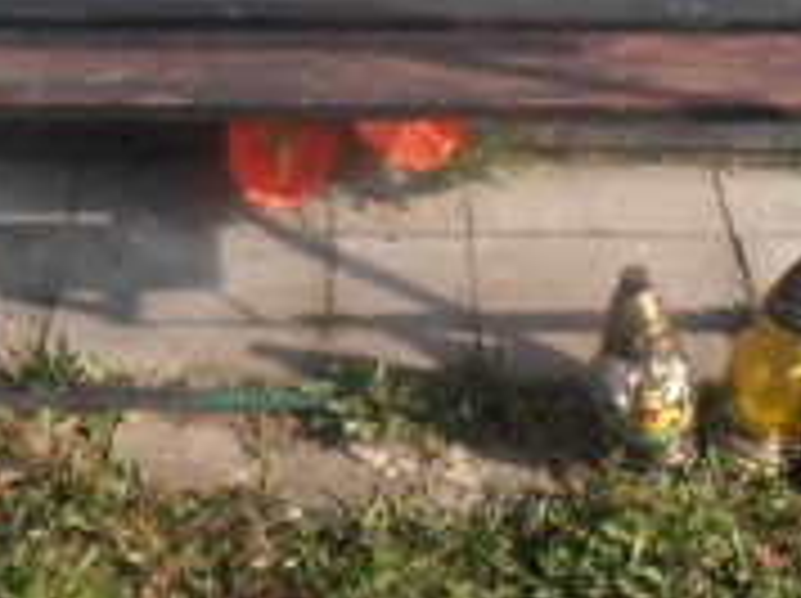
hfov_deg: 18.2
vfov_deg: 12.6
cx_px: 302
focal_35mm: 108
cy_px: -441
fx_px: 2496
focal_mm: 5.25
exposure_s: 1/100
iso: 80
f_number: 8.8
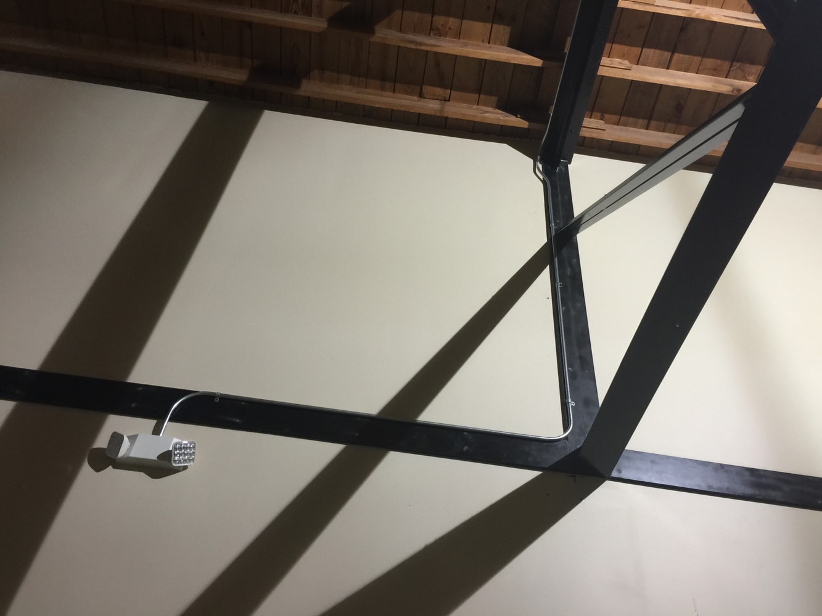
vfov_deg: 48.2
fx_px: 689
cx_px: 411
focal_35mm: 29
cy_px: 308
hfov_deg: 61.7
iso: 40
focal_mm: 4.15
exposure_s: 1/15
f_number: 2.2
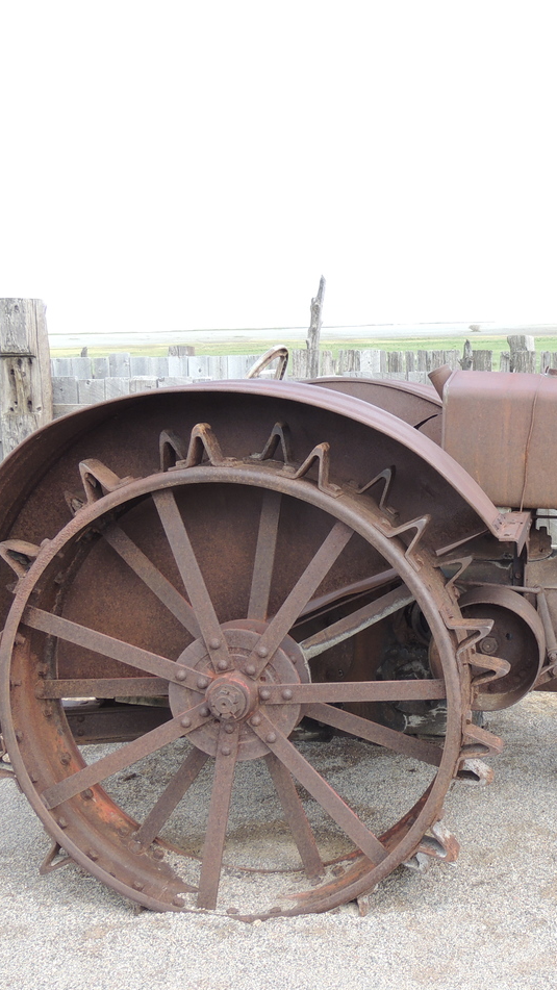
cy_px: 497
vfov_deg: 46.4
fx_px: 1155
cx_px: 511
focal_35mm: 44
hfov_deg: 26.1
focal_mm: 5.3
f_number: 3.1
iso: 100
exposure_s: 1/200
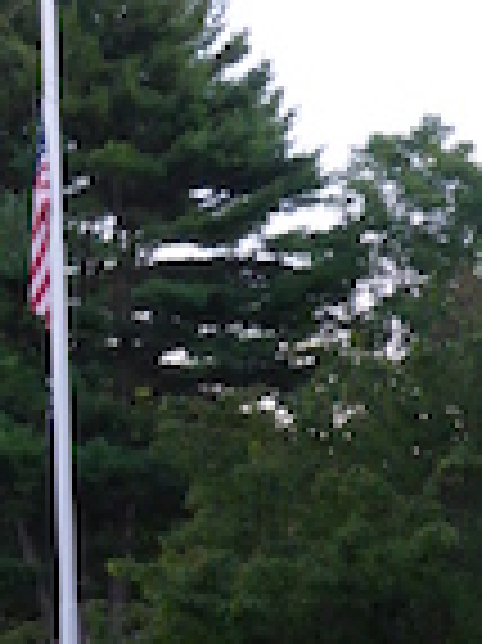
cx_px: -81
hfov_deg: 16.3
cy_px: 459
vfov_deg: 22.4
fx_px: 1618
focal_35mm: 87
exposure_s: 1/60
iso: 400
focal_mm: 5.5
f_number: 3.5
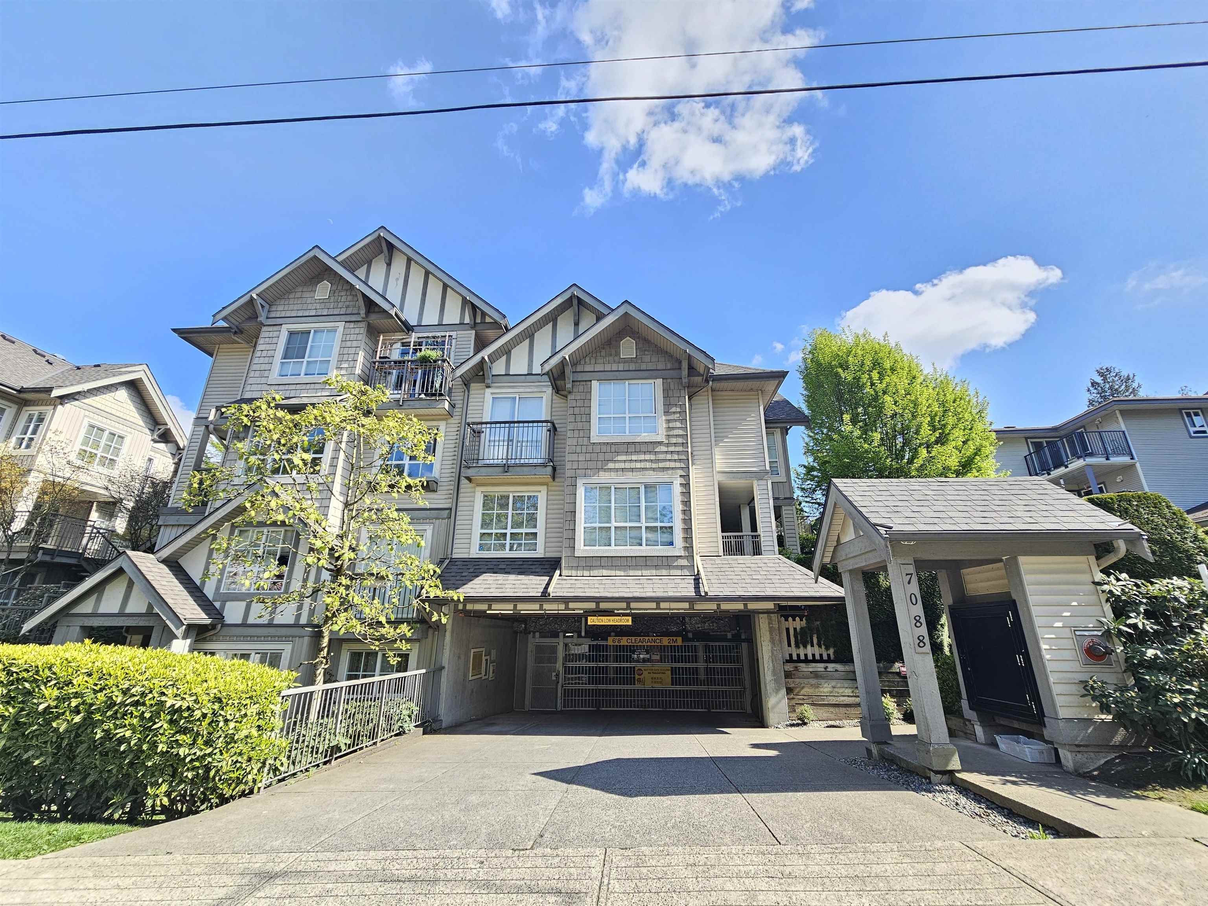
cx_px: 604
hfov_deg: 106.2
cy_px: 453
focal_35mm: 13
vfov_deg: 89.9
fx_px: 454
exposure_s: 1/373
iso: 50
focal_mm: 2.2
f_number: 2.2
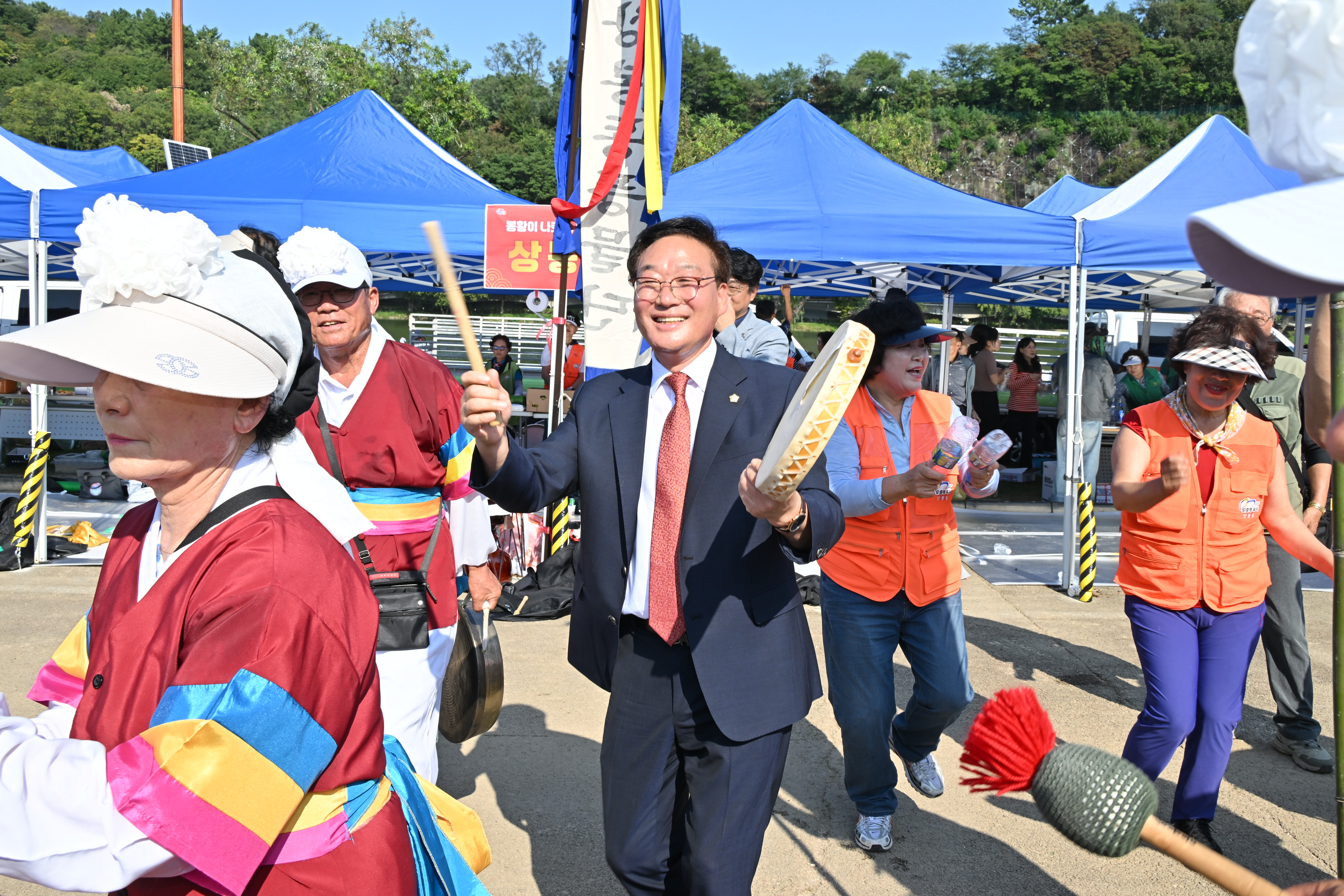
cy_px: 448
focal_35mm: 32
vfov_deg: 41.1
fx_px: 1195
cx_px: 672
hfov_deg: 58.7
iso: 320
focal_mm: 32
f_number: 14
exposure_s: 1/250
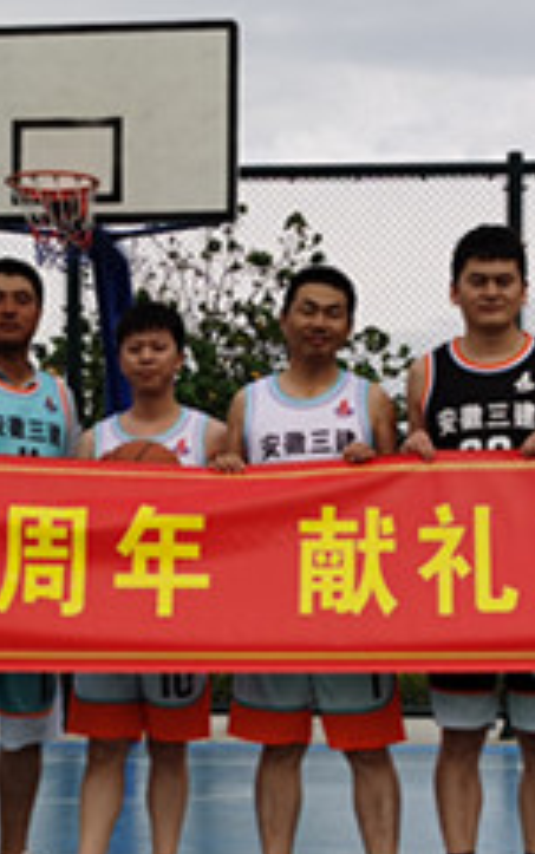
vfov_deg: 23.1
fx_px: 2073
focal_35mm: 89
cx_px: 163
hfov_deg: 14.7
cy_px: 588
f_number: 1.6
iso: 50
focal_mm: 5.56
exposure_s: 1/2304
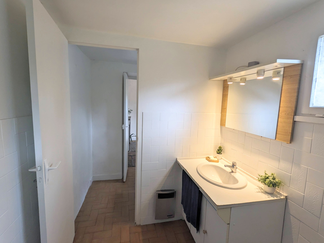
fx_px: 150
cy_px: 122
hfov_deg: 94.5
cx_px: 162
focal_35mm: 16
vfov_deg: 78.1
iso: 34
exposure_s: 1/35.6
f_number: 2.2
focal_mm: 2.22
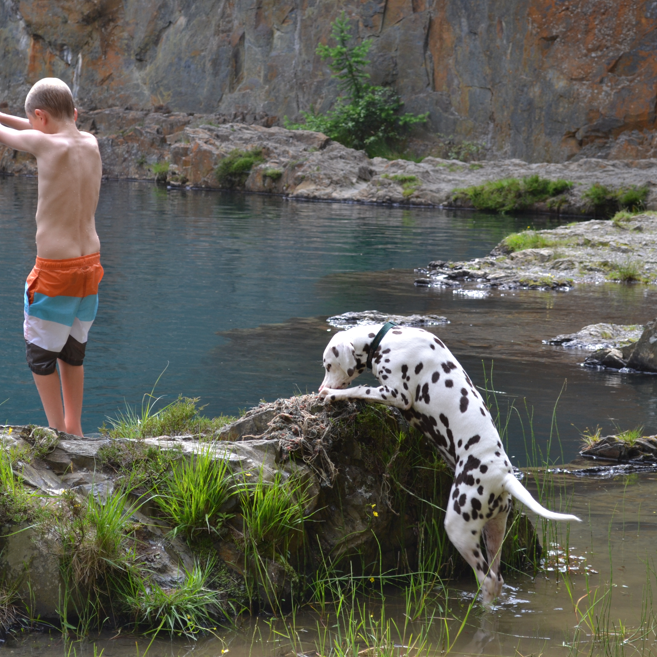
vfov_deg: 16.5
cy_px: 327
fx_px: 2268
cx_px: 211
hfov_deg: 16.4
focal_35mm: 106
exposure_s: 1/125
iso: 180
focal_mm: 55
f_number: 5.6
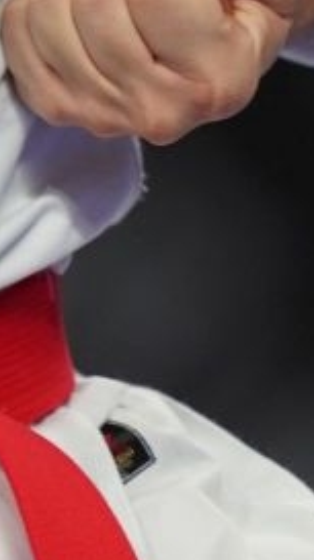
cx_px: -782
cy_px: -611
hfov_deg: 0.4
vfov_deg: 0.8
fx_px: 41071
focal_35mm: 2767
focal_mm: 400
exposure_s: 1/500
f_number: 2.8
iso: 800
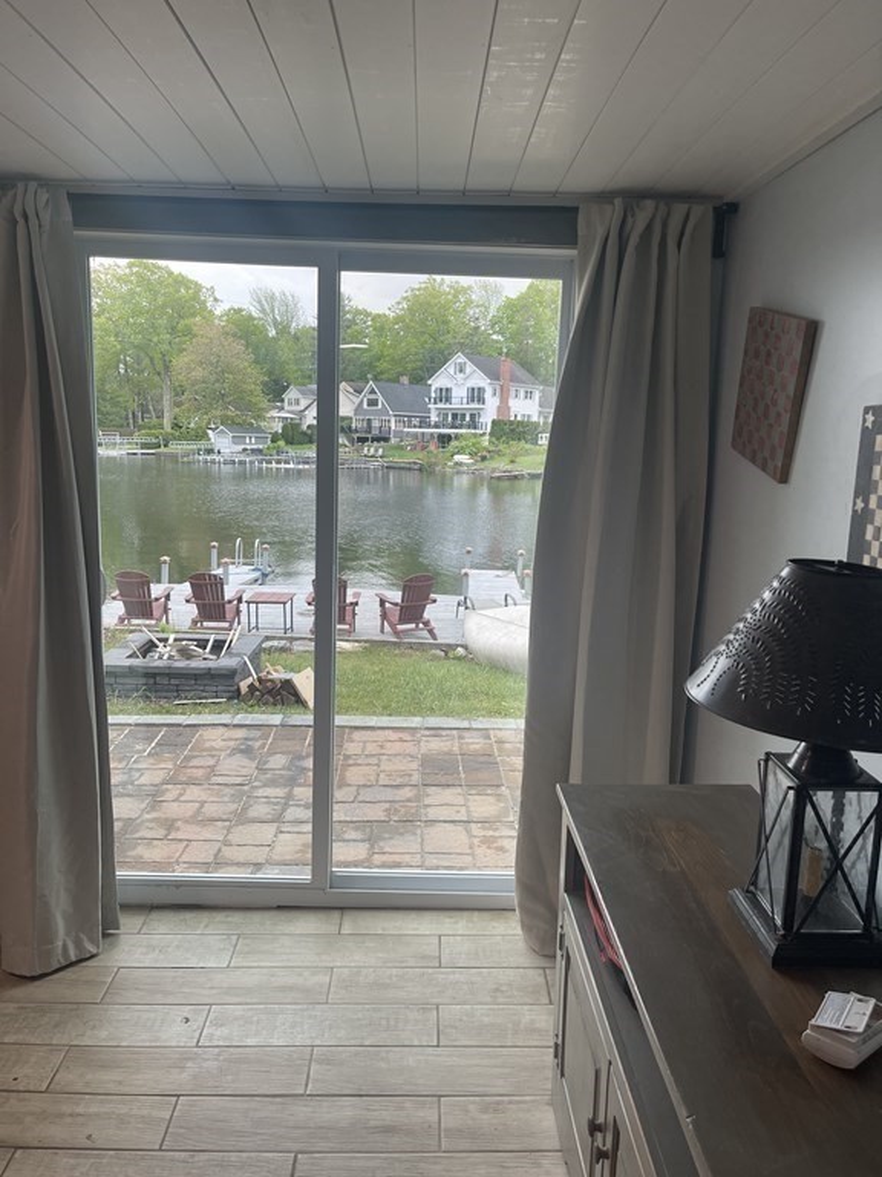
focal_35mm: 26
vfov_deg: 67.3
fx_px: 883
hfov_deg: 53.1
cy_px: 588
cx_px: 441
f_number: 1.6
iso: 80
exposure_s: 1/120
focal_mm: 5.1
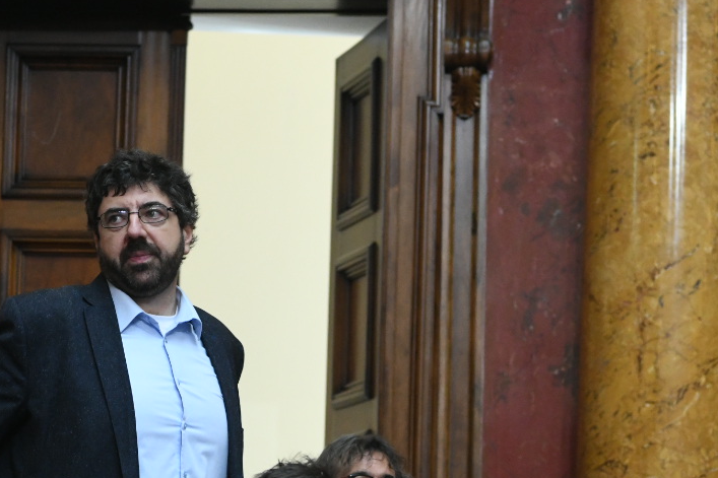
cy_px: 348
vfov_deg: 9.2
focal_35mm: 149
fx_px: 2971
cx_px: 179
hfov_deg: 13.7
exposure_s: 1/500
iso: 4000
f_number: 4.5
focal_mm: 65
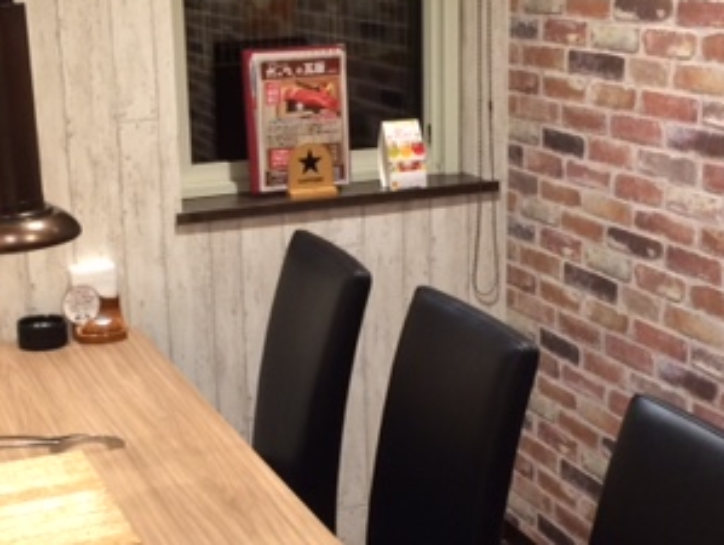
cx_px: 315
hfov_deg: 31.1
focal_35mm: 62
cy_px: 274
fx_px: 1298
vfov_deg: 23.7
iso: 160
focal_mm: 4.15
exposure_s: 1/33
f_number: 2.2
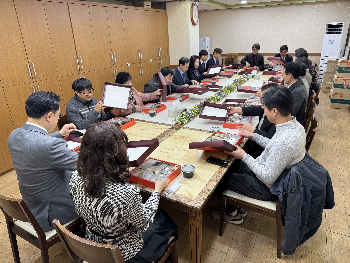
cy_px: 132
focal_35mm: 24
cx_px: 175
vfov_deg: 56.8
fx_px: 243
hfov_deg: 71.6
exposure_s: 1/60
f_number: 1.78
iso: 125
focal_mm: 6.76
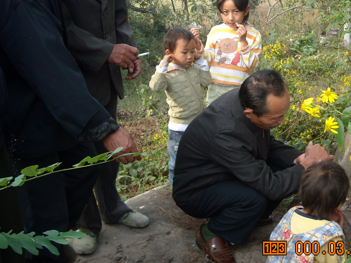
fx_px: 537
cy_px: 91
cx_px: 224
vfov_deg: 27.4
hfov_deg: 35.9
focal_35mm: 53
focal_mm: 5.7
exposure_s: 1/161
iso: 64
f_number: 2.8
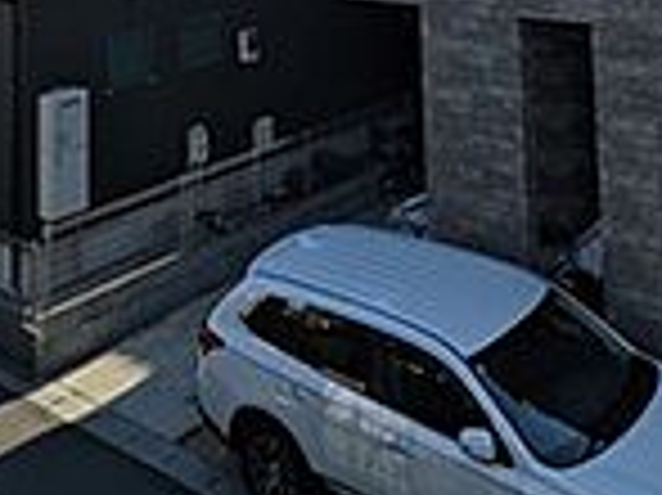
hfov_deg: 32.7
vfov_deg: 20.5
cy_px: -286
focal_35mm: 59
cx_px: 356
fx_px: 1127
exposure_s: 1/8772
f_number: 2.2
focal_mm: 1.83
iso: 57
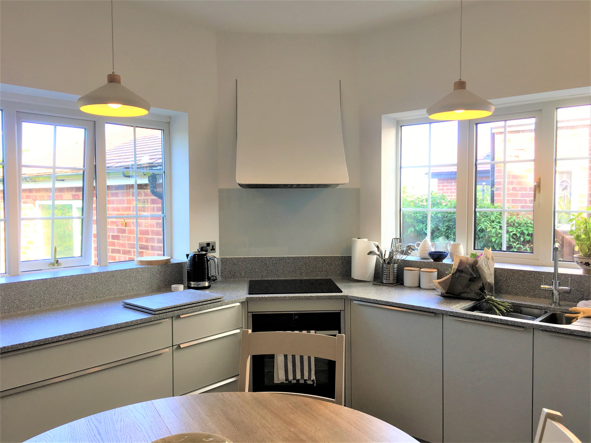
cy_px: 222
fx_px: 495
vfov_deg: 48.2
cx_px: 296
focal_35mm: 29
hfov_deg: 61.7
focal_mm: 4.15
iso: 32
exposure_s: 1/100
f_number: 2.2
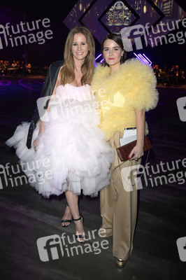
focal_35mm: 28
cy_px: 140
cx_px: 93
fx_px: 217
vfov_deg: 65.5
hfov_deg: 46.3
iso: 2000
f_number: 5
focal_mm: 28
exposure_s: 1/30
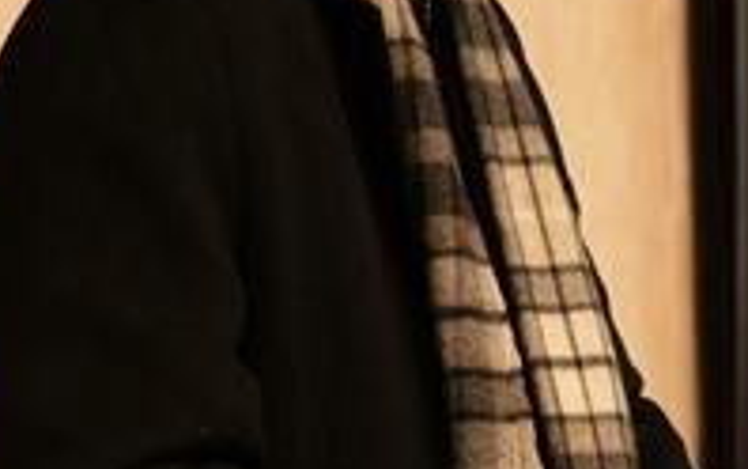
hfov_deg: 10.0
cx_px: 1167
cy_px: 104
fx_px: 4120
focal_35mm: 202
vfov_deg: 6.5
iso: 800
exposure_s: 1/125
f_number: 5.6
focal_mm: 49
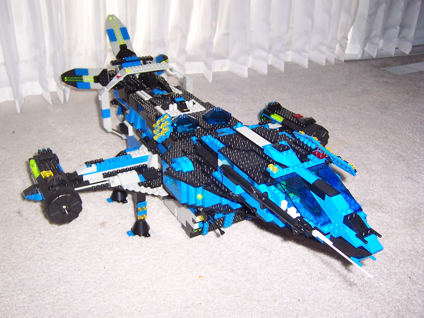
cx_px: 212
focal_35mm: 36
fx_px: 441
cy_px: 159
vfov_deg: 39.7
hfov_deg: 51.4
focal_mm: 5.6
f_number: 2.8
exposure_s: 1/60
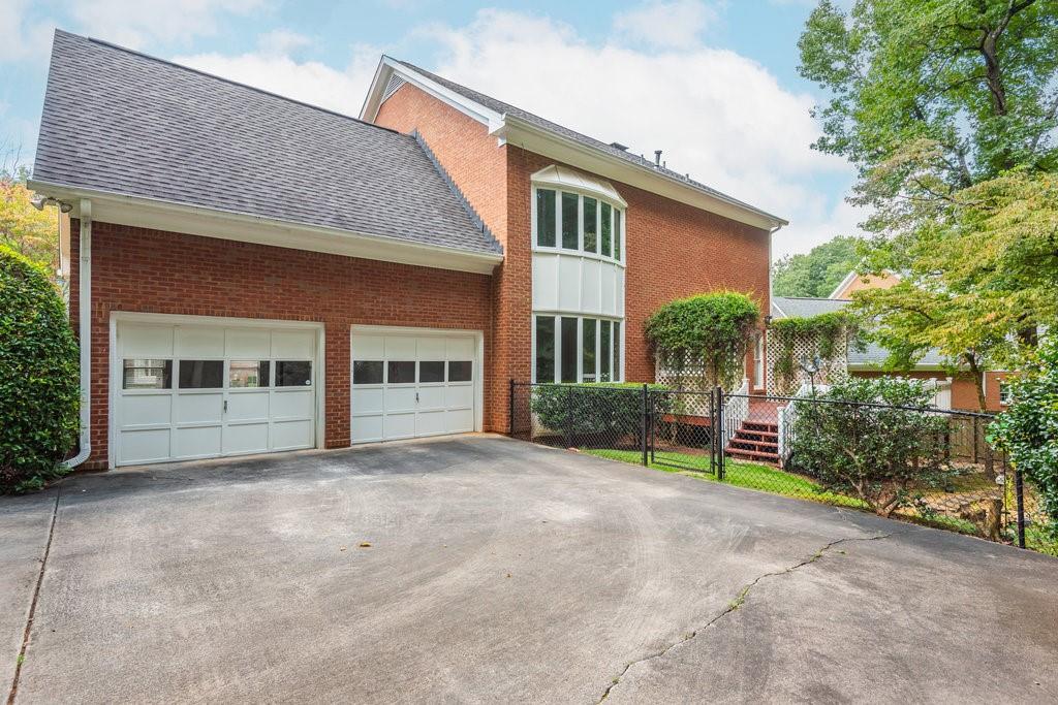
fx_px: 529
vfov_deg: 67.4
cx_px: 529
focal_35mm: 18
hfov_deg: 90.0
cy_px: 352
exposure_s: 1/200
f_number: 8
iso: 800
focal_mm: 18
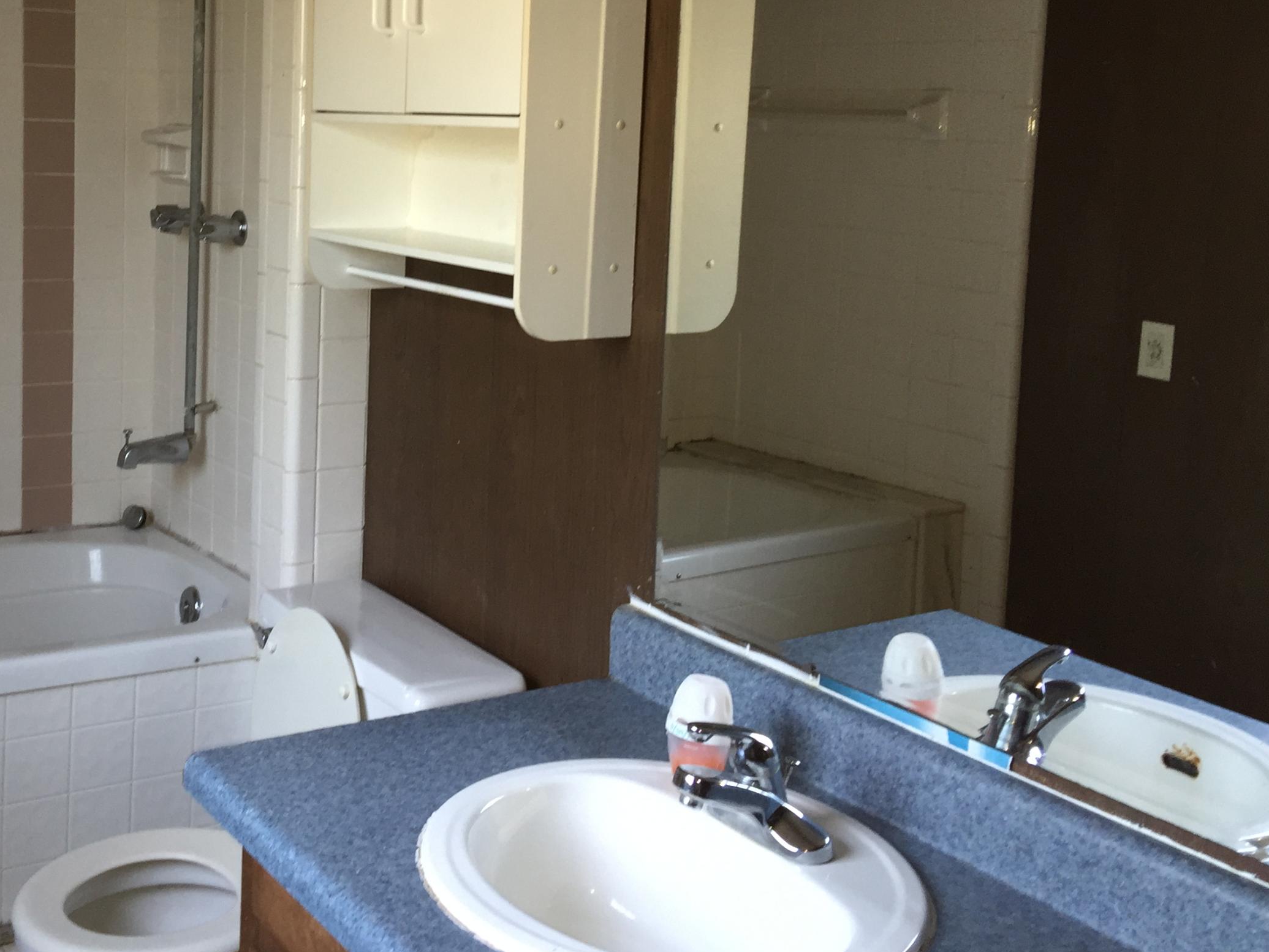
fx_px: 1540
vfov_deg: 34.1
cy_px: 326
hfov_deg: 43.8
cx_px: 369
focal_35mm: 42
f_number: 2.2
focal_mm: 4.15
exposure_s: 1/30
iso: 50
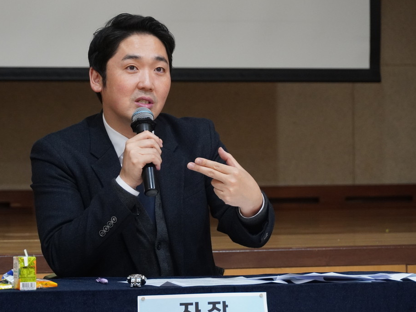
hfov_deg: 9.5
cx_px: 163
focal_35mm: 209
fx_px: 2507
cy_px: 166
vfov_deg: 7.1
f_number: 5.6
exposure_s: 1/50
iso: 2000
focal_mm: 103
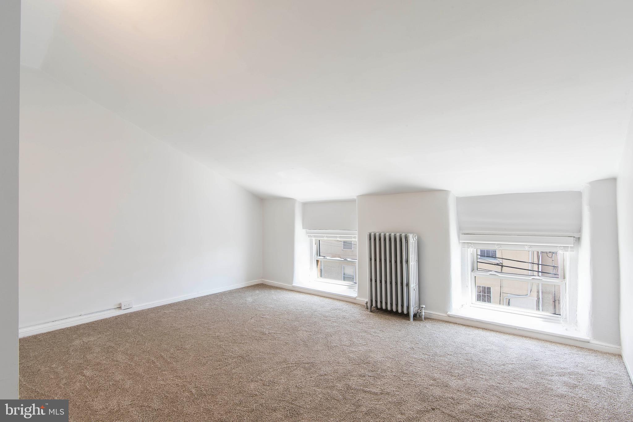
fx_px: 299
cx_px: 316
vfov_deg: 70.5
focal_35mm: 17
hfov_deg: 93.3
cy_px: 211
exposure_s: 1/80
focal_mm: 17
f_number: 16
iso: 250
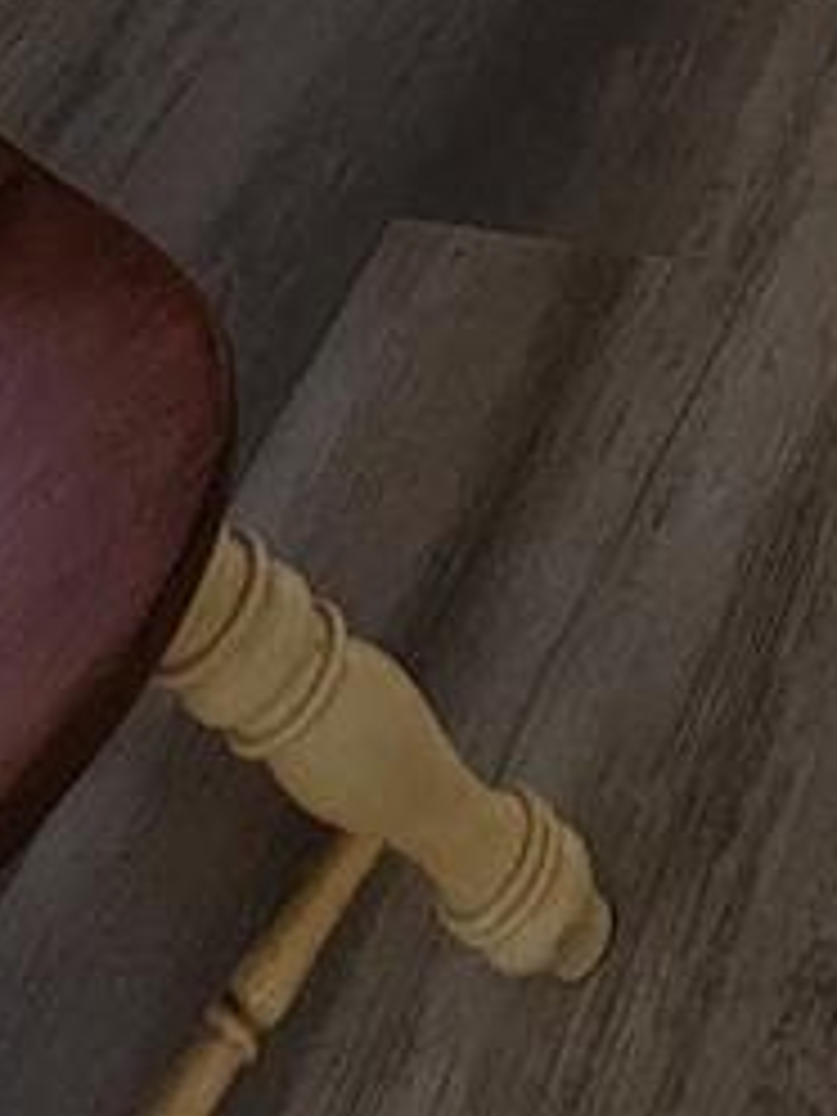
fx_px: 2031
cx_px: 1472
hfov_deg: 18.6
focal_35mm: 63
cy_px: -1580
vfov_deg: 15.1
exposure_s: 1/120
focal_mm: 2.2
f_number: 2.2
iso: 100
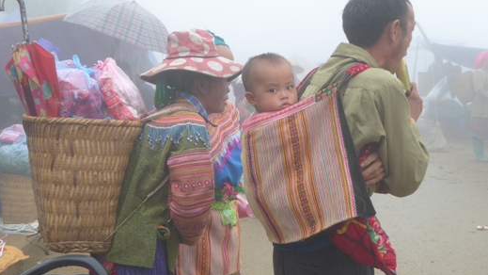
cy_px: 154
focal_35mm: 54
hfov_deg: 38.5
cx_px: 245
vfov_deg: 22.2
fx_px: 699
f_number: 4
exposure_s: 1/60
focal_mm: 8.4
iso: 100
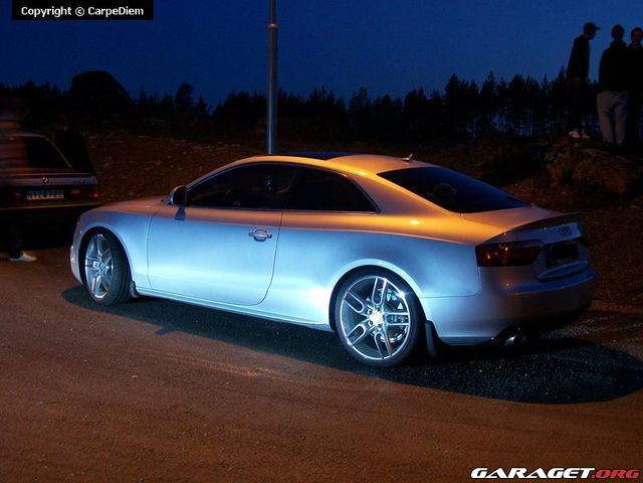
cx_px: 322
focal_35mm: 45
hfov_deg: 42.1
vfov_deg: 32.2
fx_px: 836
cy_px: 242
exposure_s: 1/2.5
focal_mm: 7.6
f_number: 3
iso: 64
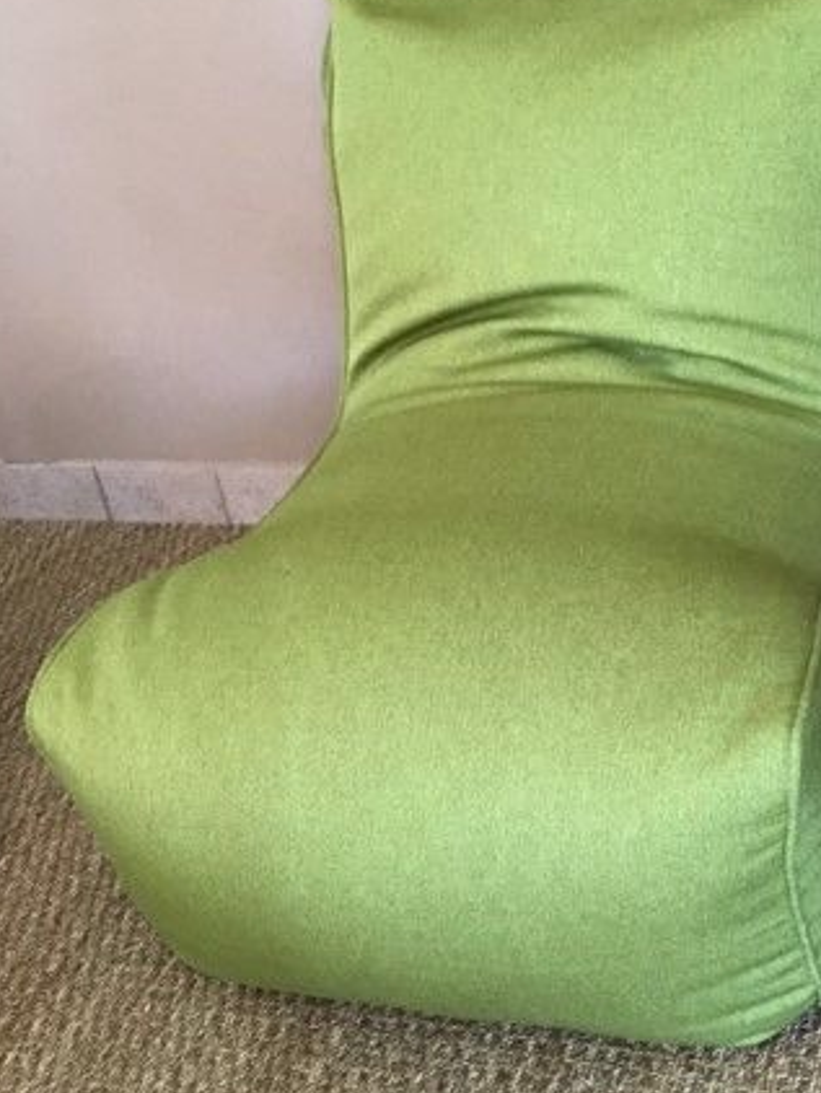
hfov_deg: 30.5
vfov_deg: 40.4
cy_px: 583
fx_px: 1485
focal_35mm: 47
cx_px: 593
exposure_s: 1/33
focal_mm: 3.3
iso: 100
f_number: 2.4
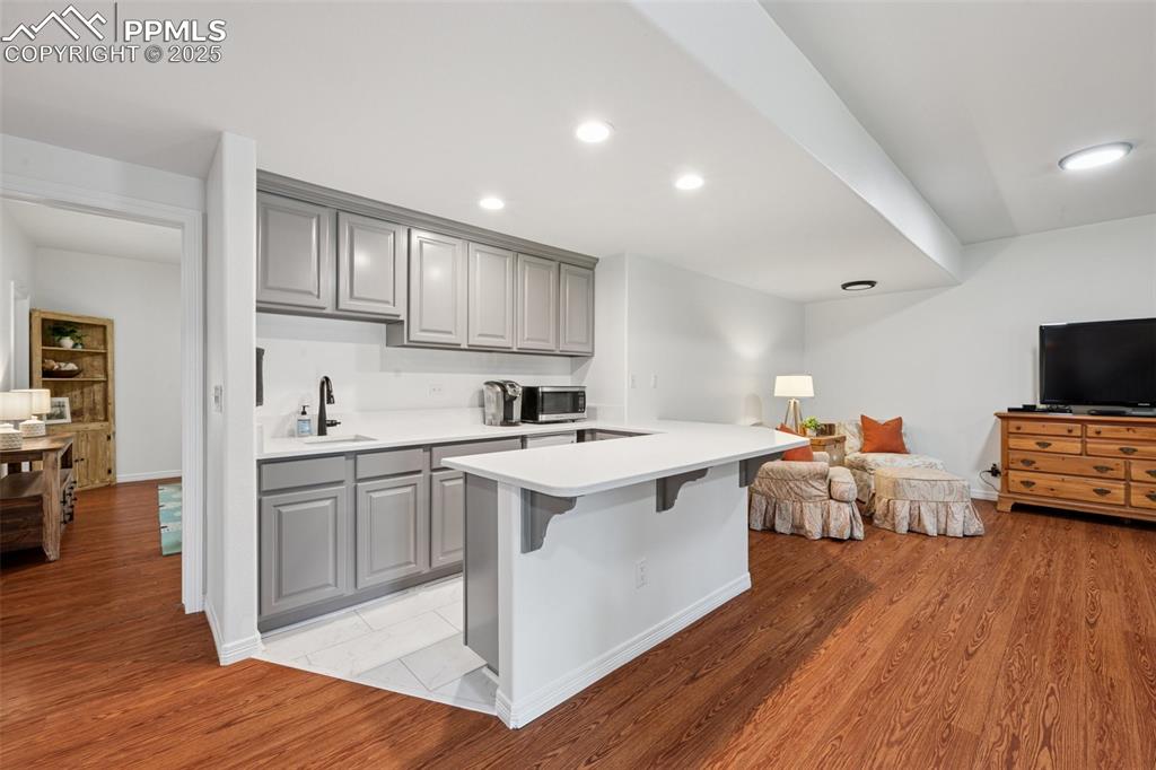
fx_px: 481
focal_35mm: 15
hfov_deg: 100.4
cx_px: 578
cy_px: 385
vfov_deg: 77.3
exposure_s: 2
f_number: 11
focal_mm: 15
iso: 100
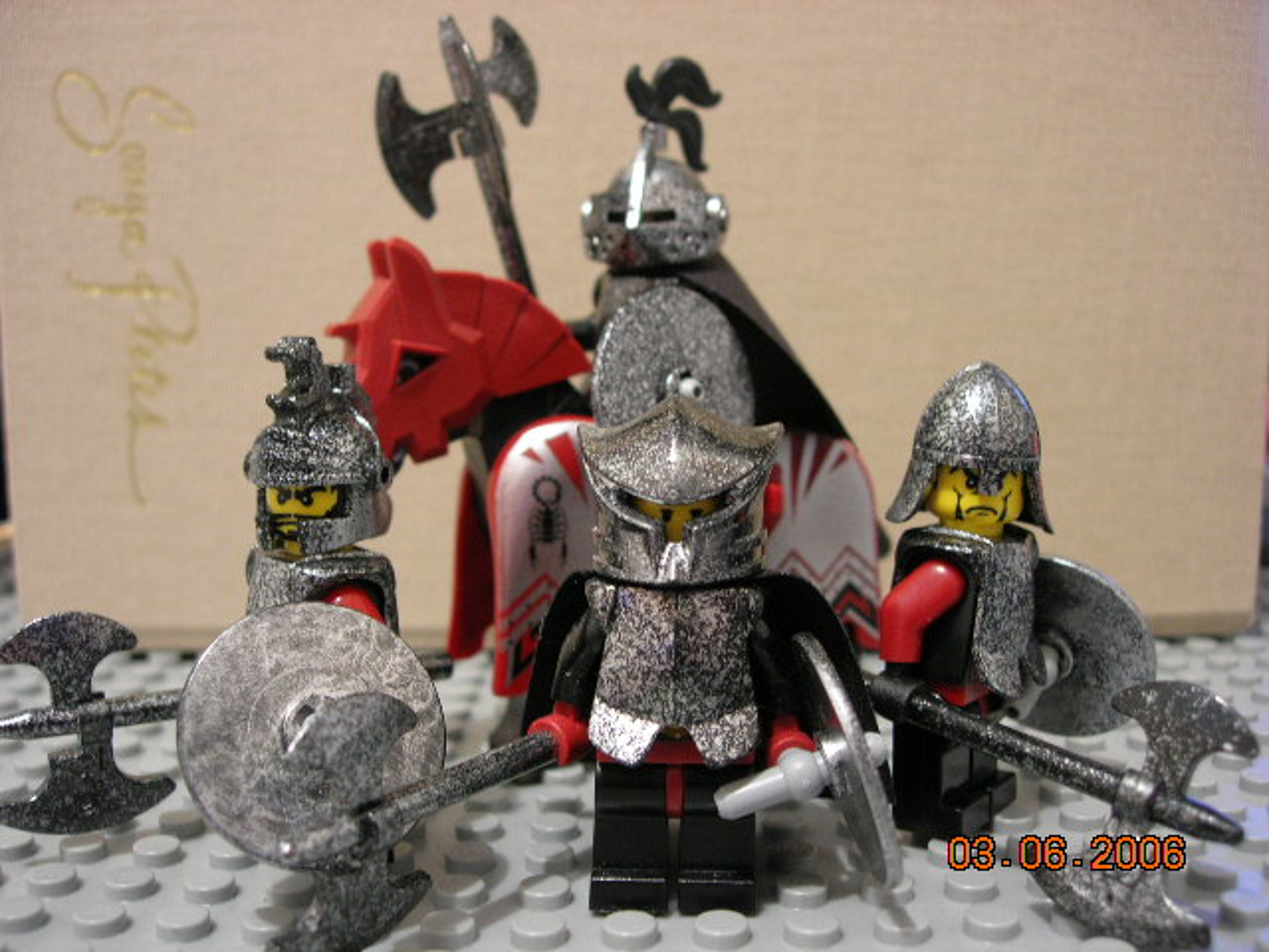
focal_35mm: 38
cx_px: 634
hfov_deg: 49.0
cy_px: 476
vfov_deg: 37.7
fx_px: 1393
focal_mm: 7.8
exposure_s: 1/3.6
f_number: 2.8
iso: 104
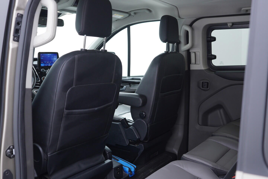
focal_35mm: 36
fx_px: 268
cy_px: 90
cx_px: 134
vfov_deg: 36.9
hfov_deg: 53.1
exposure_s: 1/40
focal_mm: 24
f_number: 2.8
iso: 200
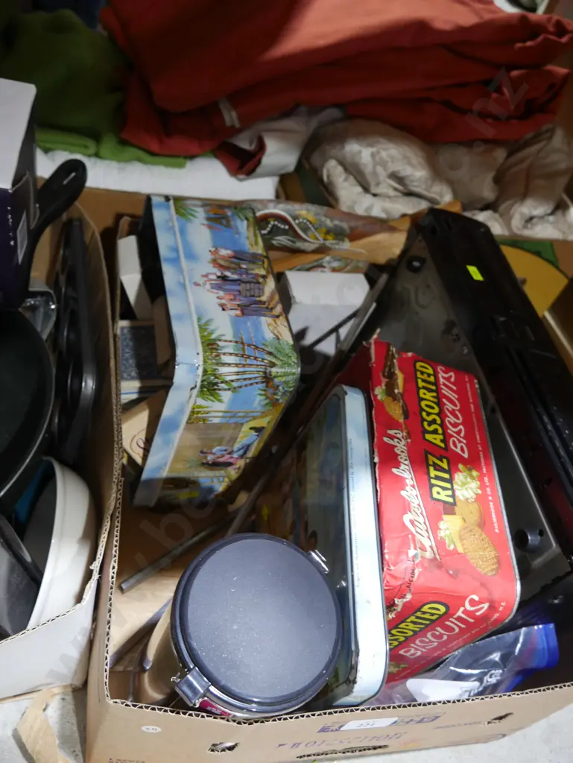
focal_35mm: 28
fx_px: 617
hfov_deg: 49.8
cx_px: 286
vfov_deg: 63.4
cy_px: 382
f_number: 3.5
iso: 640
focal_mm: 14
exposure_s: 1/60
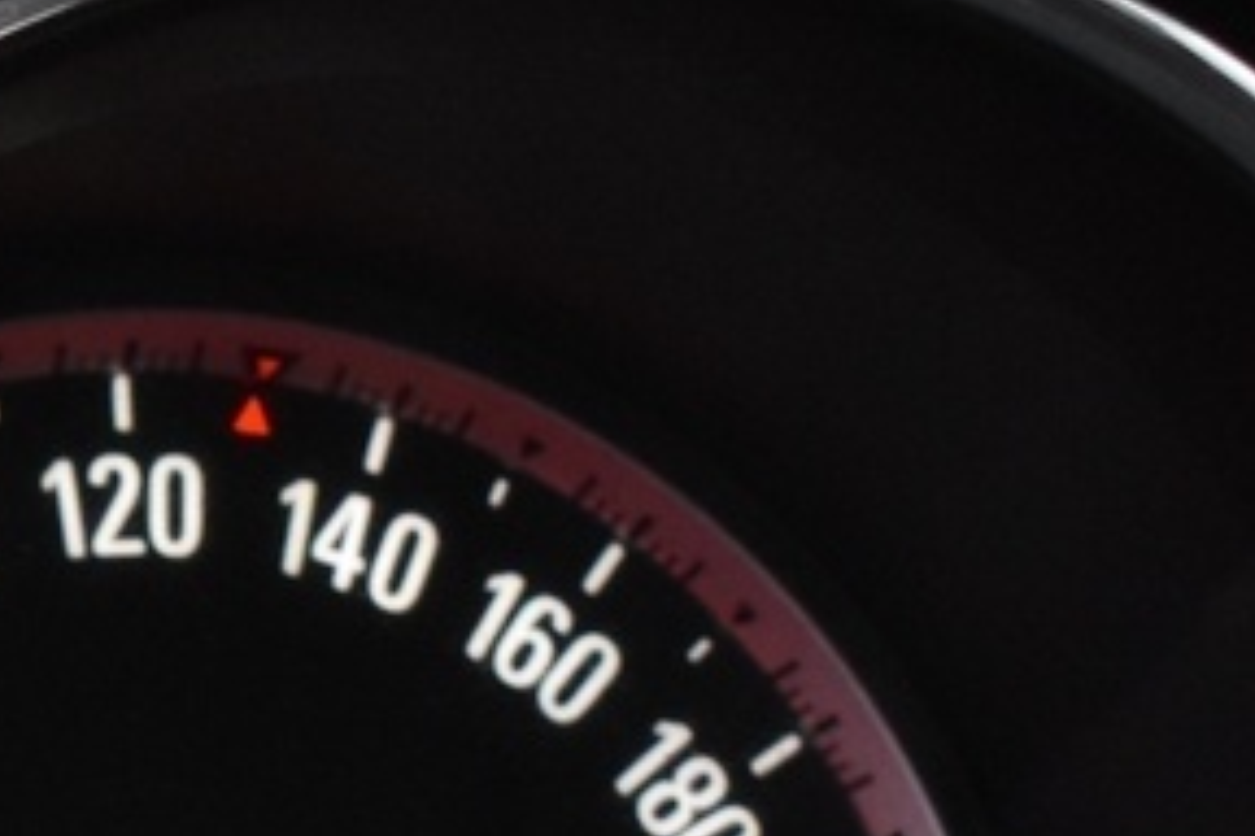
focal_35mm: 236
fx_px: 8227
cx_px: -1625
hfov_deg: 8.1
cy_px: 1080
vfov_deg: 5.8
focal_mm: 28
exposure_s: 1/20
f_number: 5
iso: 1250
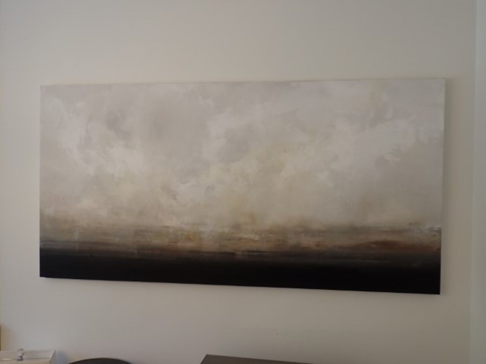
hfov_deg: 60.0
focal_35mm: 30
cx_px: 243
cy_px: 182
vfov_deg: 46.8
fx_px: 421
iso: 200
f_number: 2.3
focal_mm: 5.4
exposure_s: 1/60
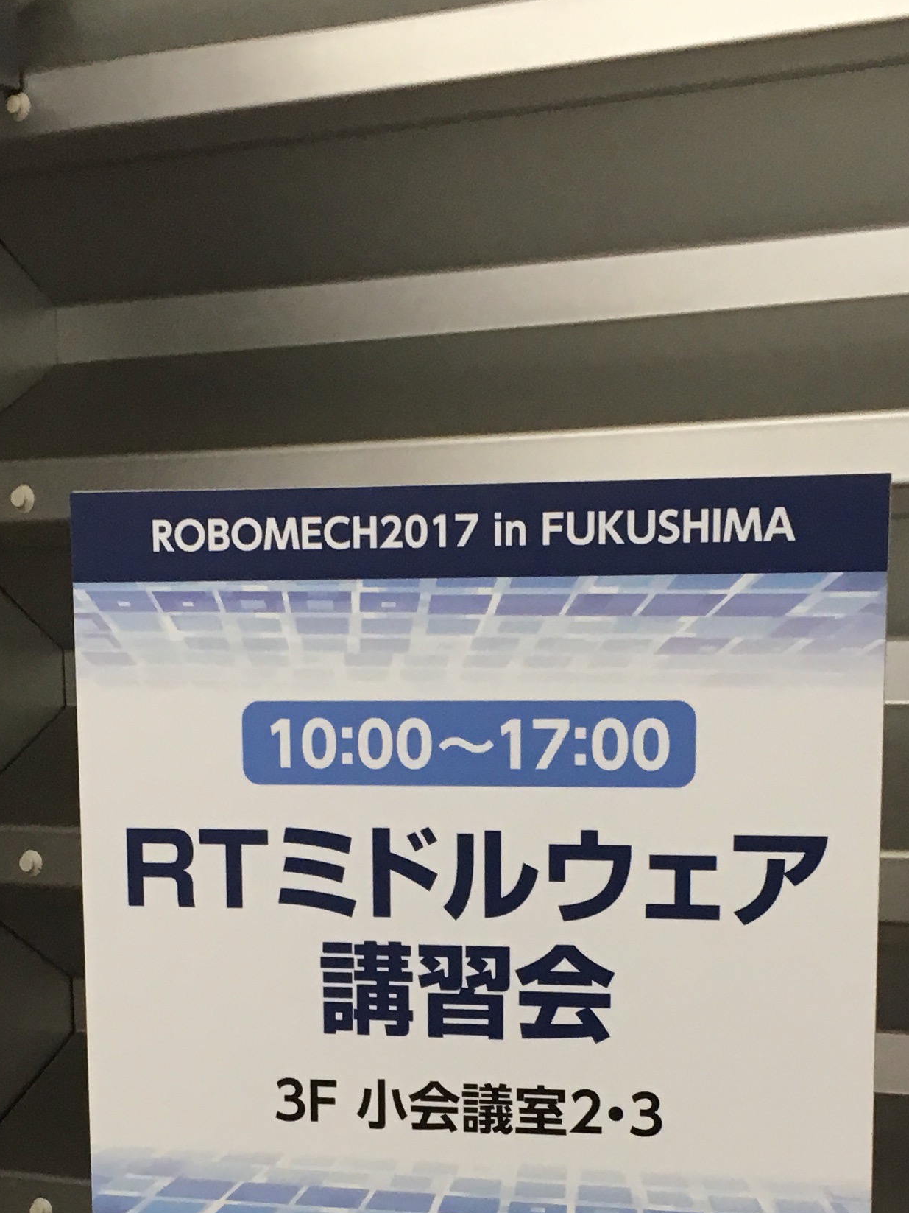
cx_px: 353
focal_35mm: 71
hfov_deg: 20.7
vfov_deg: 26.7
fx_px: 2486
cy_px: 1039
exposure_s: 1/33
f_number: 2.2
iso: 40
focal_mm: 4.15
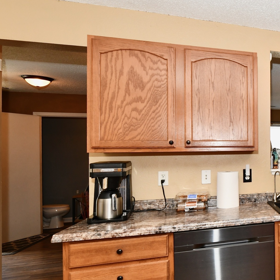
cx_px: 337
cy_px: 158
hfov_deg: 38.6
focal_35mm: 31
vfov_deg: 52.4
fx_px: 284
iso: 640
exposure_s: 1/60
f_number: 6.3
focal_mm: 14
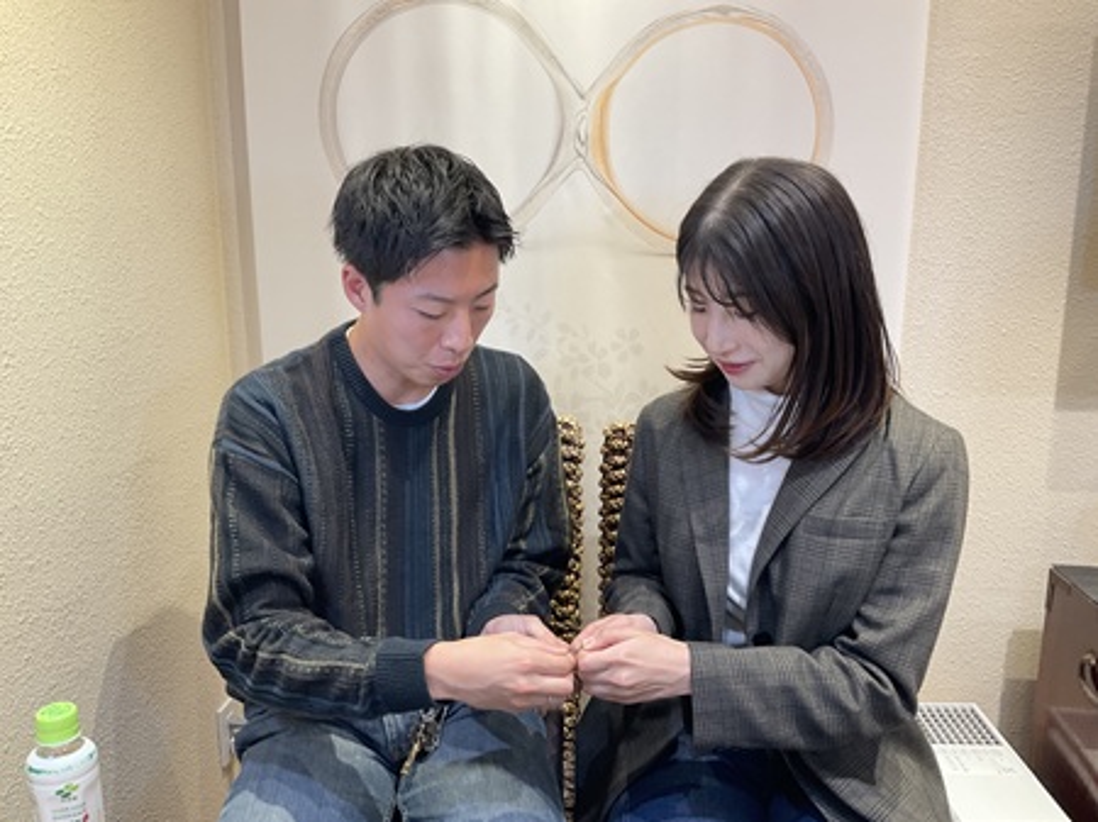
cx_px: 549
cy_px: 411
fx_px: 919
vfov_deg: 48.2
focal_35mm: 29
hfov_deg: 61.7
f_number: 1.8
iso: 50
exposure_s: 1/50
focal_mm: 3
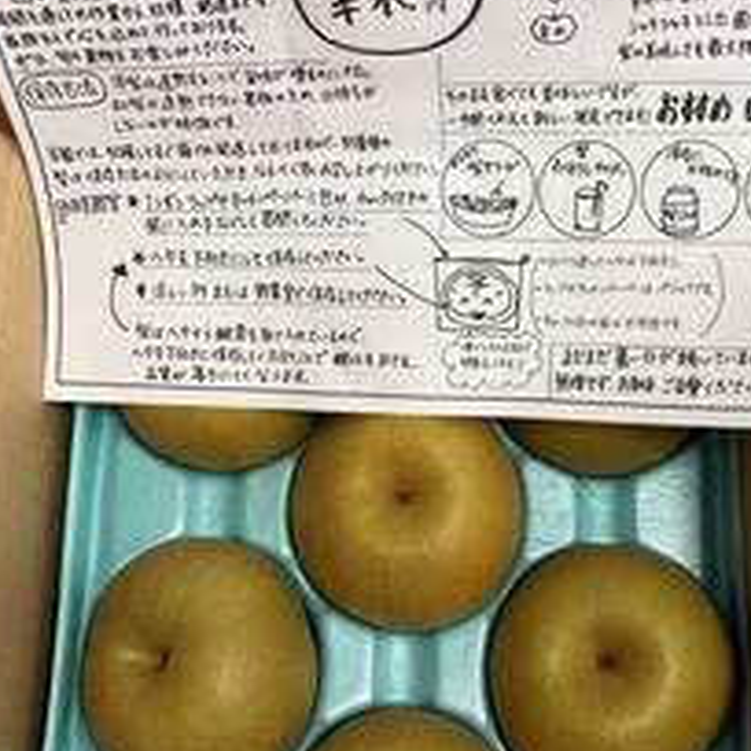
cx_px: 445
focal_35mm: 45
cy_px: 442
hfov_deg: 37.4
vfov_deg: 37.4
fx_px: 1105
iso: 80
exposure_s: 1/60
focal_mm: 5.96
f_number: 1.6
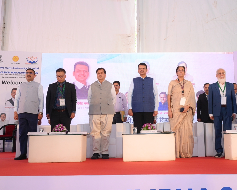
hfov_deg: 44.5
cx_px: 142
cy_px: 95
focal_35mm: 41
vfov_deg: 36.5
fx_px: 288
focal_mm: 36
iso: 2500
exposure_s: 1/160
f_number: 6.3
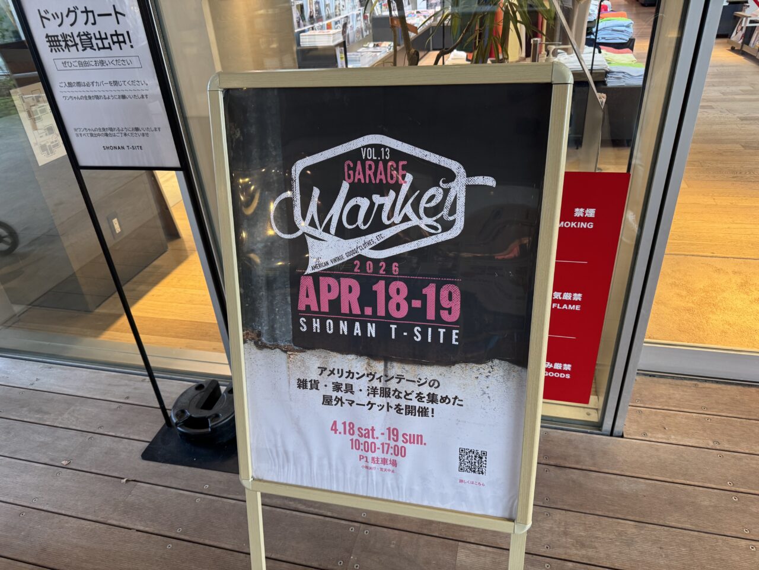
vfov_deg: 56.8
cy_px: 285
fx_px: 526
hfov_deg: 71.6
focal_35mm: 24
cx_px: 380
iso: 250
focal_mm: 6.76
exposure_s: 1/60
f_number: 1.78
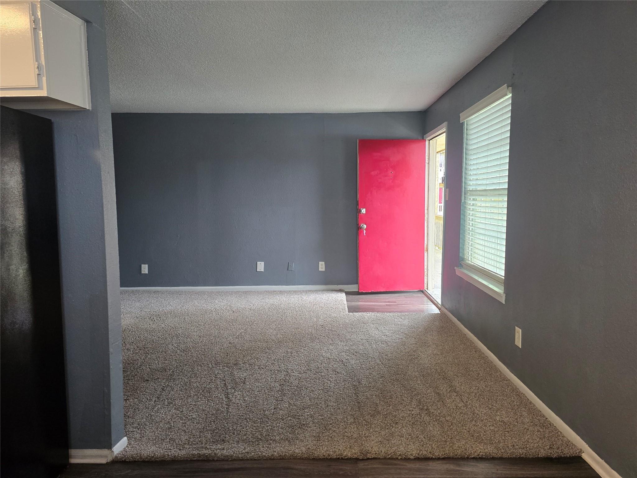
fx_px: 423
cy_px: 239
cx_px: 318
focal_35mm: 23
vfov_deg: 58.9
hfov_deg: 73.9
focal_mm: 6.3
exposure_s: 1/120
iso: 400
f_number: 1.7
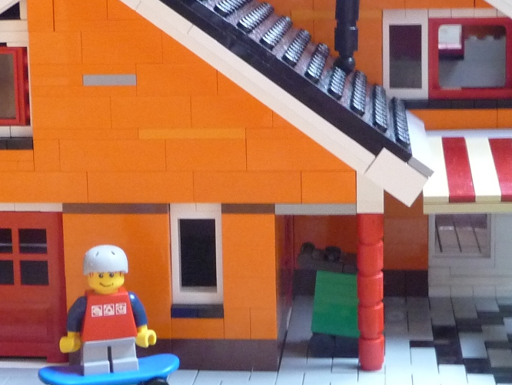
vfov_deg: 17.7
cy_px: 110
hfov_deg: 23.5
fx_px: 1228
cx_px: 254
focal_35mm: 83
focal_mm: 5.3
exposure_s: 1/8
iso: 400
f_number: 3.5
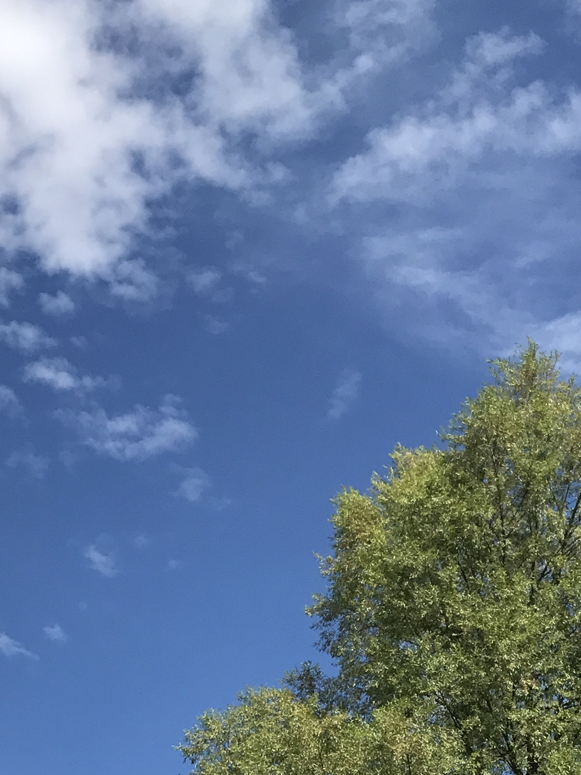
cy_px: 994
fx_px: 1791
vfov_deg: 22.1
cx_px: 90
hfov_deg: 18.2
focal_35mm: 80
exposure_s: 1/3195
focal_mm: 3.99
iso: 20
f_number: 1.8
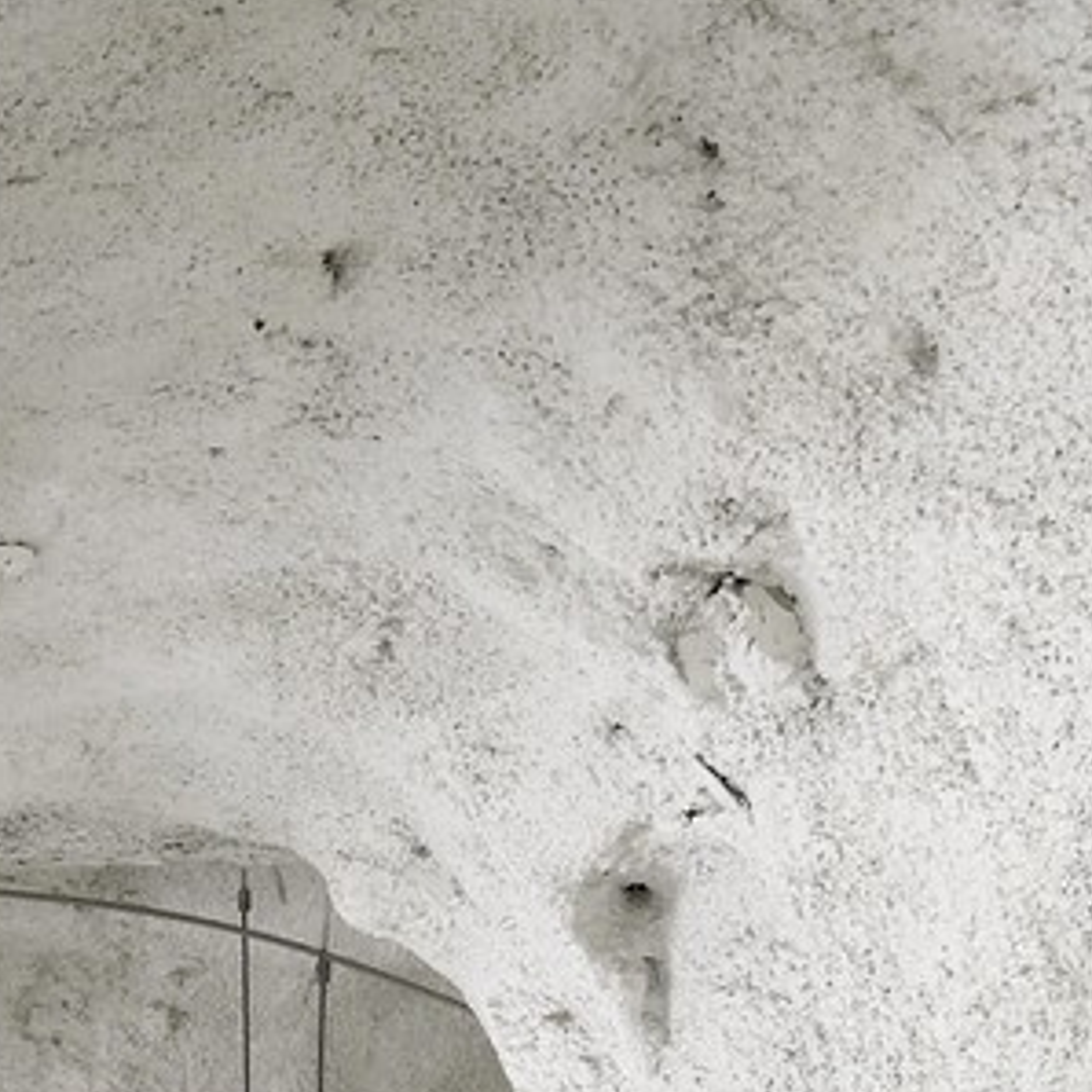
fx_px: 5532
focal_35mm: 155
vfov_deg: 10.7
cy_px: 1862
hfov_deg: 10.0
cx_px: -1462
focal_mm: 34
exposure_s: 1/15
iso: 1600
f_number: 7.1
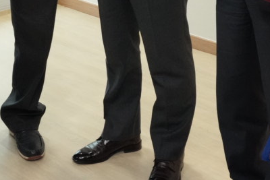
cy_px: -80
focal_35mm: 97
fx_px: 728
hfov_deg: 21.0
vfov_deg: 13.4
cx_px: 120
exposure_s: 1/200
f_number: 9
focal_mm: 24
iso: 6400
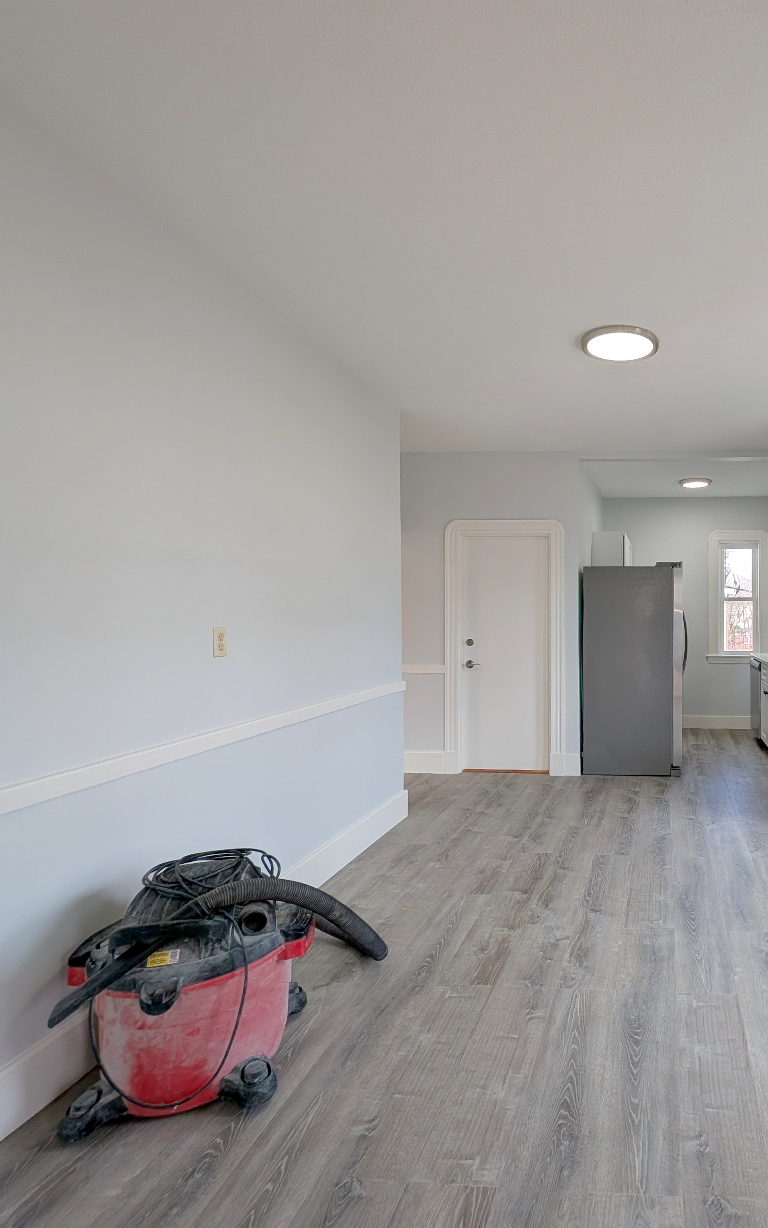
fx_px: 569
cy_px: 617
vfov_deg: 94.4
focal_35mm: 17
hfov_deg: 61.2
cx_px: 637
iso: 41
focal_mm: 2.23
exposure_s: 1/187
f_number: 1.95
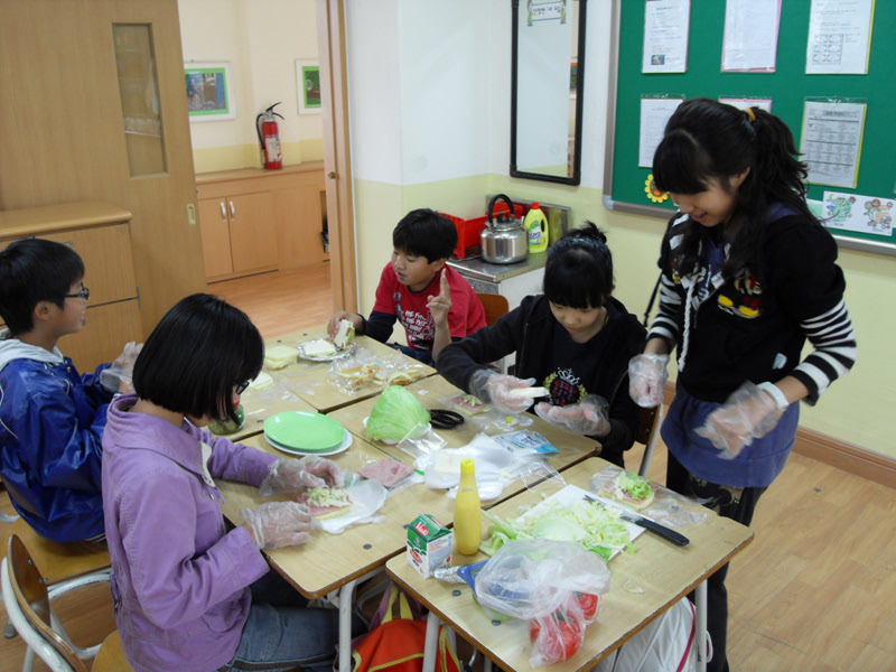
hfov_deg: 63.4
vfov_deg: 49.7
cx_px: 448
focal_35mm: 28
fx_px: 725
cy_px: 336
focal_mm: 6
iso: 100
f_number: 2.8
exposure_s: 1/30
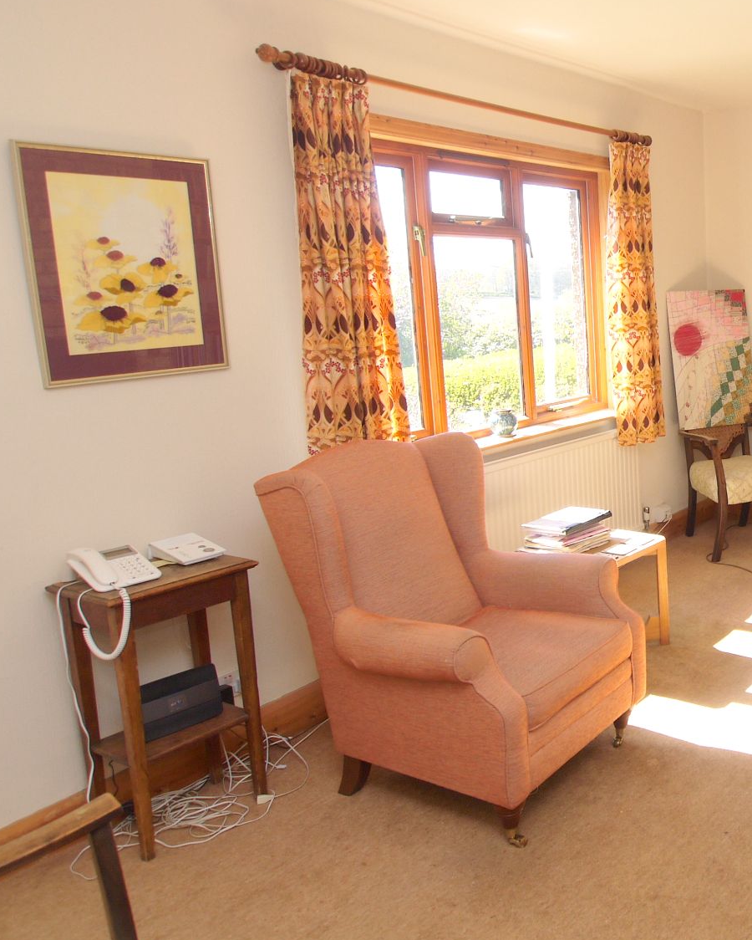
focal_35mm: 32
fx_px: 890
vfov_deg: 55.6
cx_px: 766
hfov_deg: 39.8
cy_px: 430
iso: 100
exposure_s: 1/100
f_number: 4
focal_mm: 9
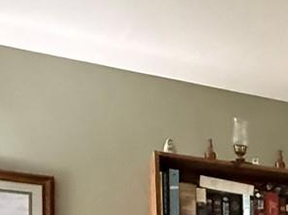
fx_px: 632
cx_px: 499
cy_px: 346
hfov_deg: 19.8
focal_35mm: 76
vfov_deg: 17.0
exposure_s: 1/40
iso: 1600
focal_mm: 2.22
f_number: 2.2
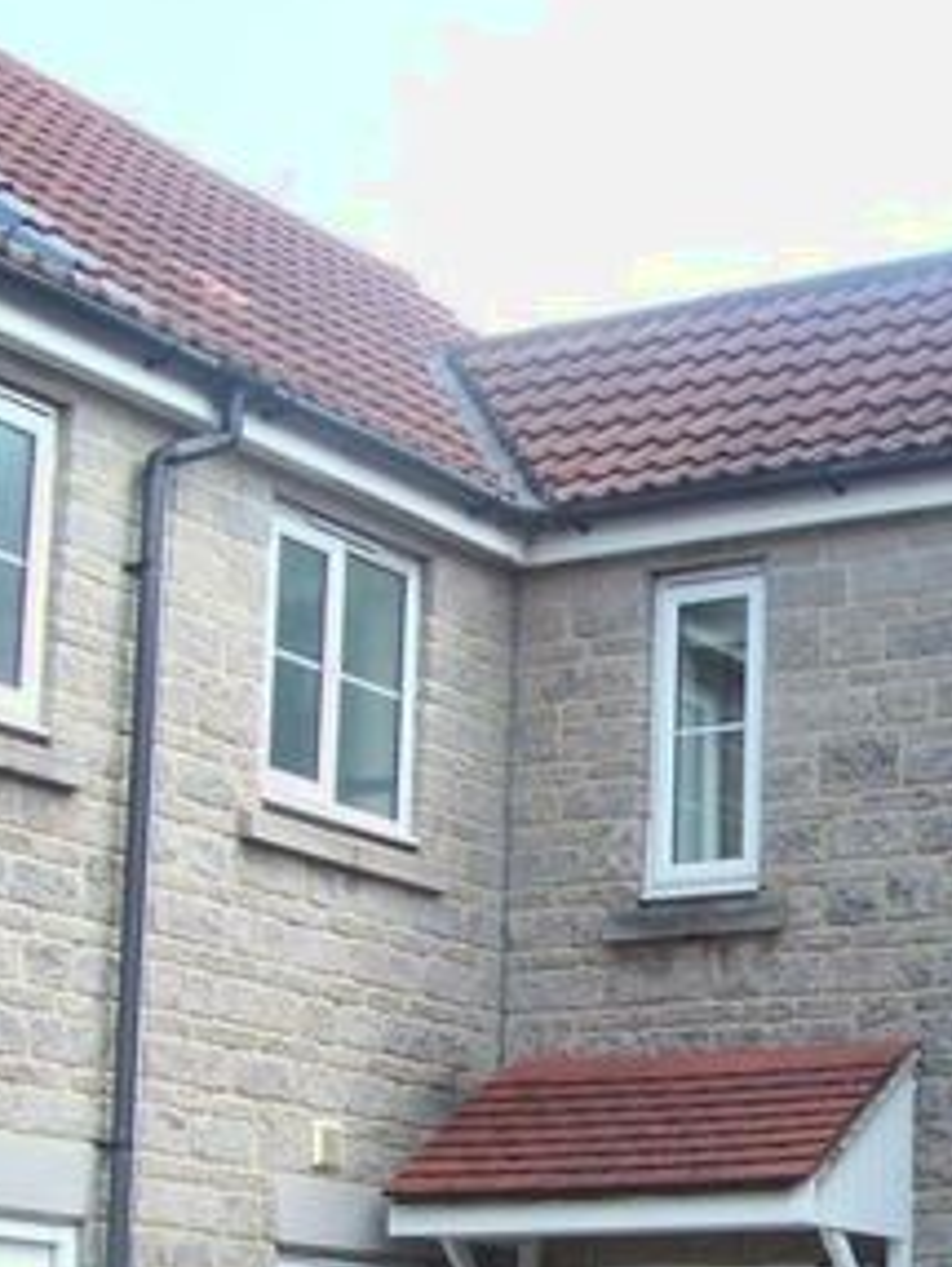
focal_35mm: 88
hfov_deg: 16.6
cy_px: 990
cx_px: 877
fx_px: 3222
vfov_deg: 22.0
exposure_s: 1/200
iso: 64
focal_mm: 5.85
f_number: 3.2
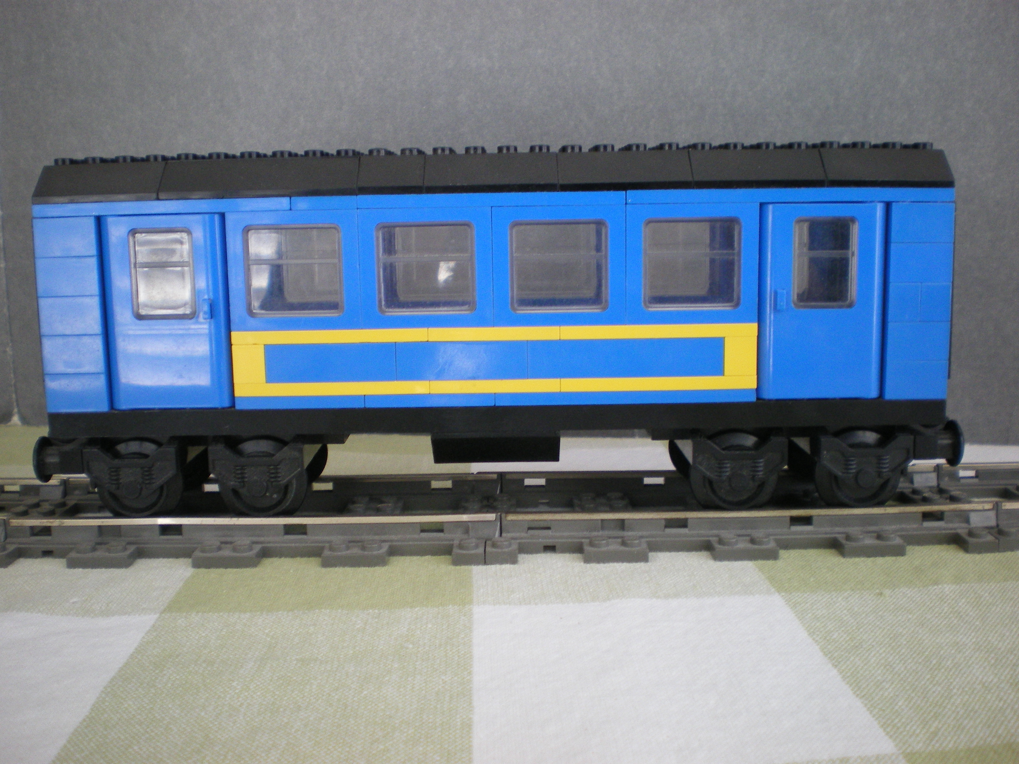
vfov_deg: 39.7
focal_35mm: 36
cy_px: 382
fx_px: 1060
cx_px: 510
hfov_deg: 51.4
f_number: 3.1
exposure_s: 1/50
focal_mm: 6.3
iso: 200
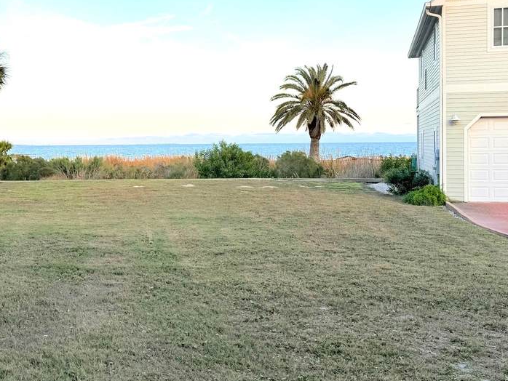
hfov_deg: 42.2
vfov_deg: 32.8
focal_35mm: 44
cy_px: 148
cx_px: 158
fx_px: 646
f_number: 1.78
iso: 80
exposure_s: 1/580
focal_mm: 6.76
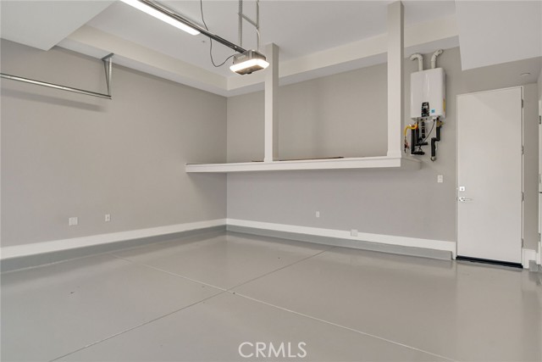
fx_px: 286
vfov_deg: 64.6
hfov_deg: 86.9
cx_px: 271
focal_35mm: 19
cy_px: 181
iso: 1250
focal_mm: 13
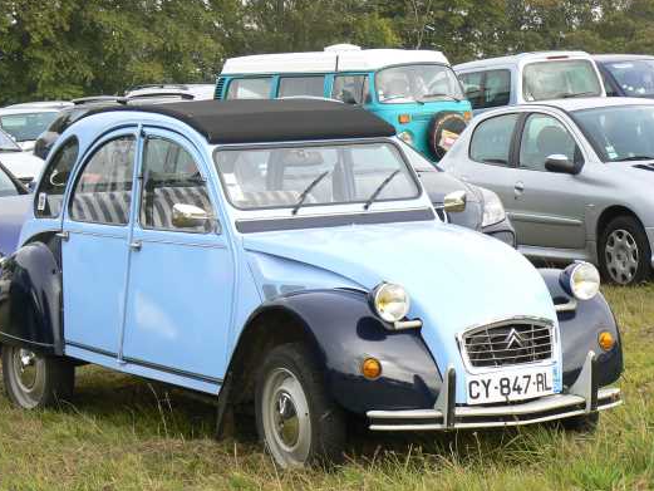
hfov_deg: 16.1
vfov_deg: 12.2
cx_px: 339
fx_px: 2305
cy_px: 254
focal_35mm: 122
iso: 80
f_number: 5.6
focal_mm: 17.7
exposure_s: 1/160
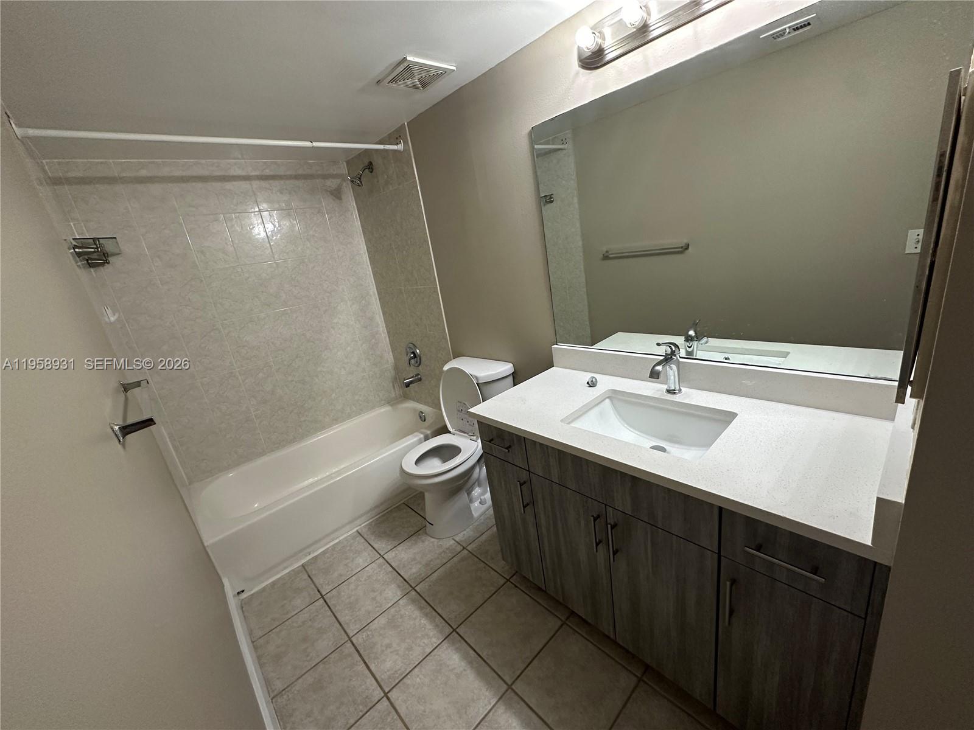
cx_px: 487
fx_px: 394
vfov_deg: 85.7
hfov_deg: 102.1
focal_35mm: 14
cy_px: 365
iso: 200
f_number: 2.2
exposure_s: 1/120
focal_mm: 2.22
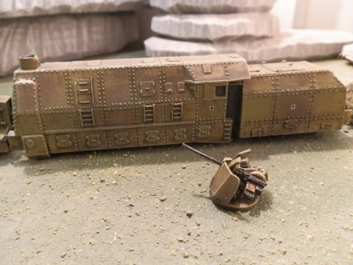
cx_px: 176
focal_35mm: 28
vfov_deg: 49.7
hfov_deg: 63.4
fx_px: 286
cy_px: 132
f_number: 3.1
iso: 400
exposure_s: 1/40
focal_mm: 5
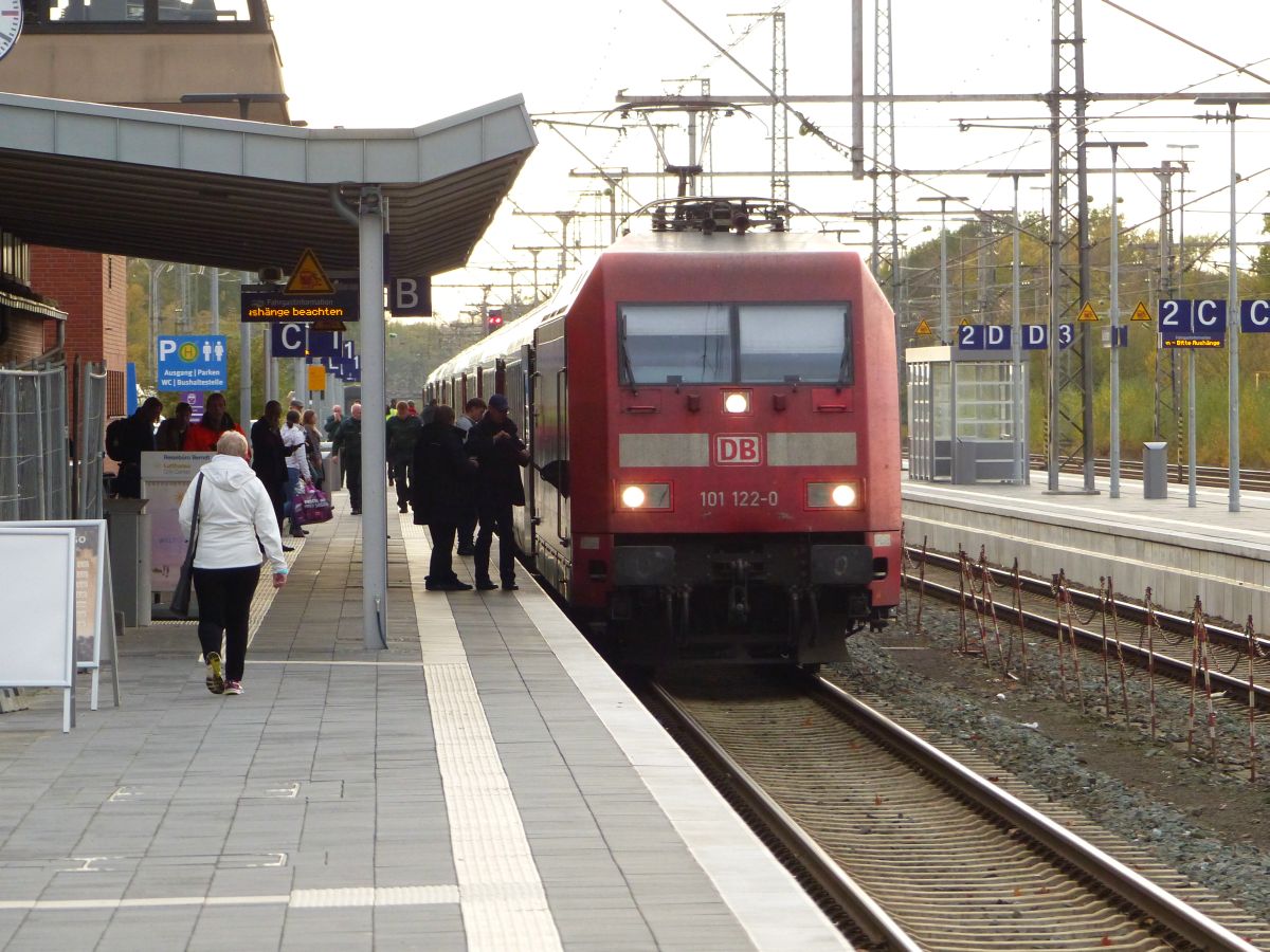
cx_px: 635
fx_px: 8365
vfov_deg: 6.5
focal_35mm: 228
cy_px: 476
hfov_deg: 8.7
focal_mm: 41.1
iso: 400
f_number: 2.8
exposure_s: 1/320
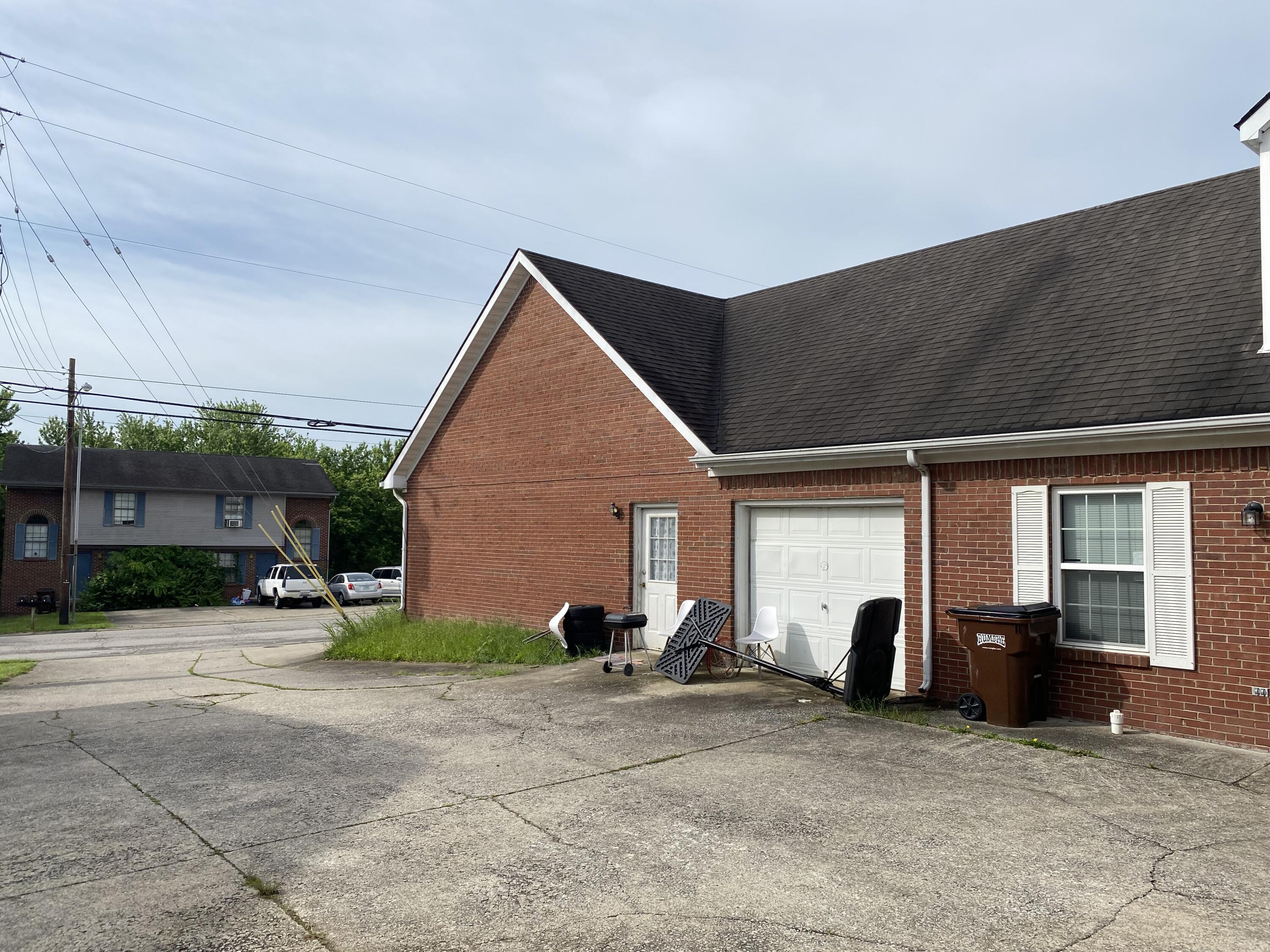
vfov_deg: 53.1
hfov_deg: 67.3
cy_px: 476
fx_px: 954
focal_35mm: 26
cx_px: 635
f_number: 1.8
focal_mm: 4.25
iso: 32
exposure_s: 1/3300
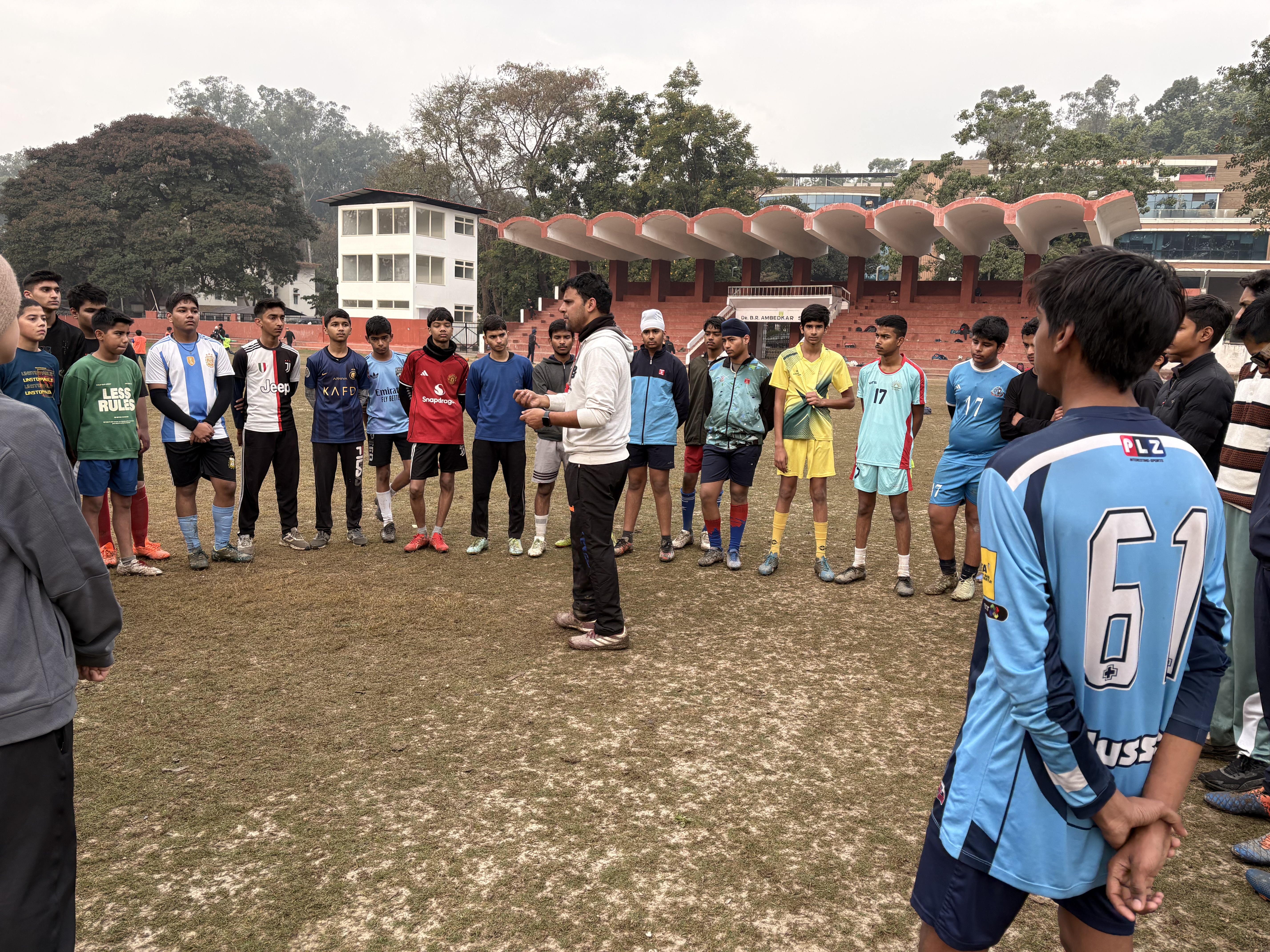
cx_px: 635
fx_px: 954
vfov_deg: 53.1
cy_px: 476
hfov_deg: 67.3
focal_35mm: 26
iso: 50
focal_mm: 5.96
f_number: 1.6
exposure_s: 1/412
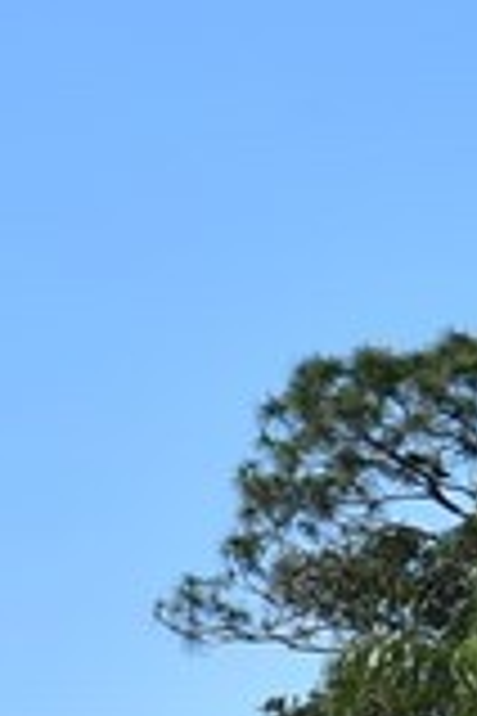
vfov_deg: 6.7
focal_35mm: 296
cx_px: -1894
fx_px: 5891
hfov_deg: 4.1
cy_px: 1405
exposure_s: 1/320
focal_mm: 29
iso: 100
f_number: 9
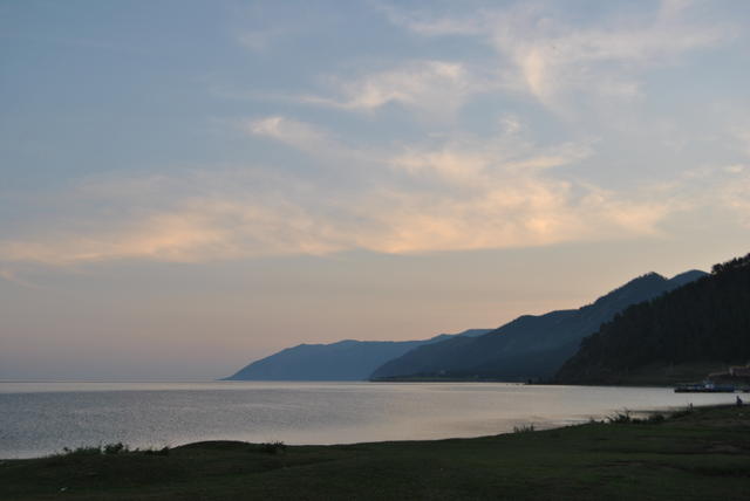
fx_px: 938
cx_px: 375
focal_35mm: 45
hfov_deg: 43.6
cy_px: 250
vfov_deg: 29.9
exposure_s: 1/125
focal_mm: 30
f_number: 5.6
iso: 140
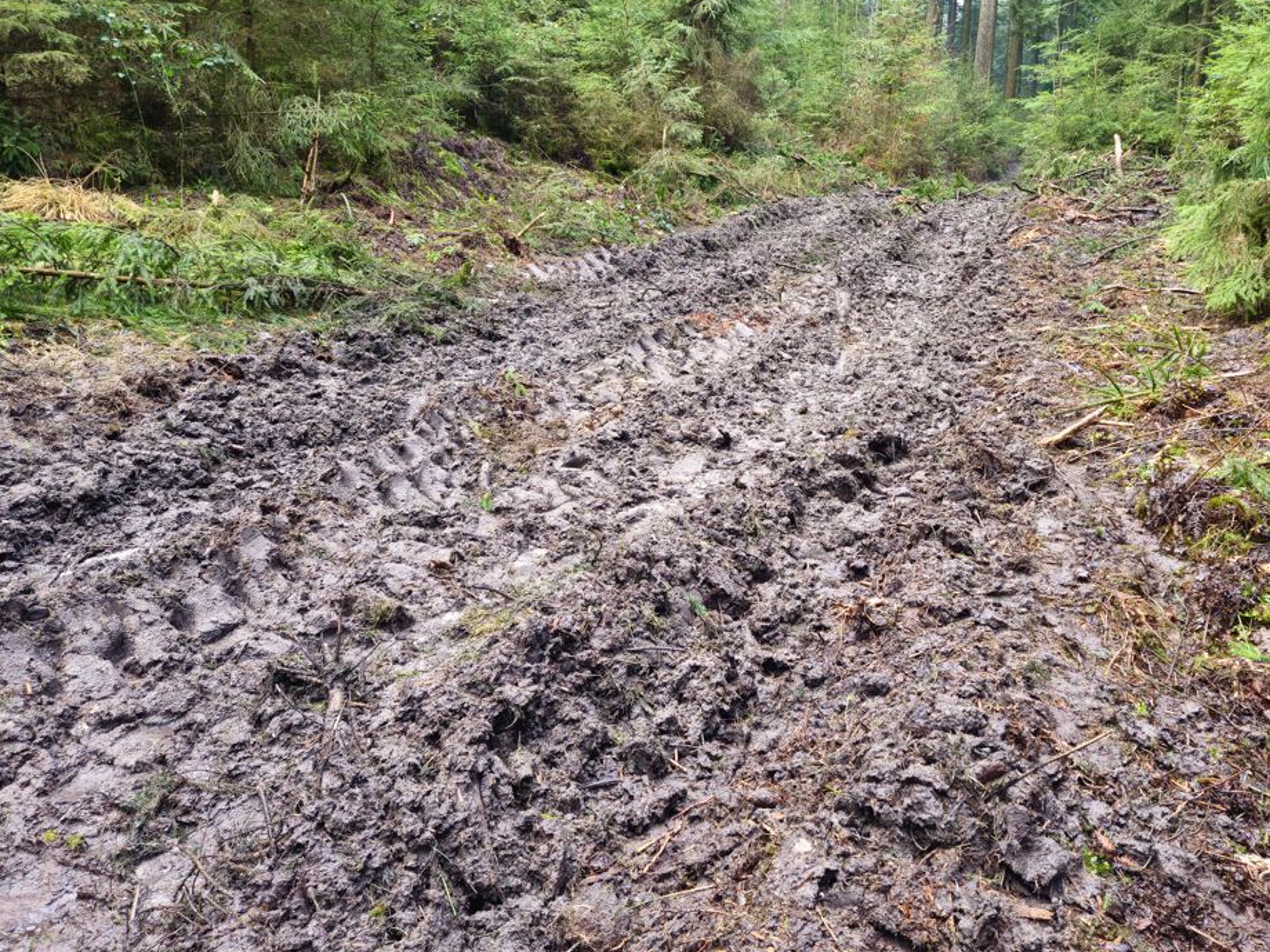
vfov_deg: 46.4
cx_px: 750
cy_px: 361
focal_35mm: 30
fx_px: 1101
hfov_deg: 59.6
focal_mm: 5.4
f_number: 1.8
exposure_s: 1/50
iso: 125
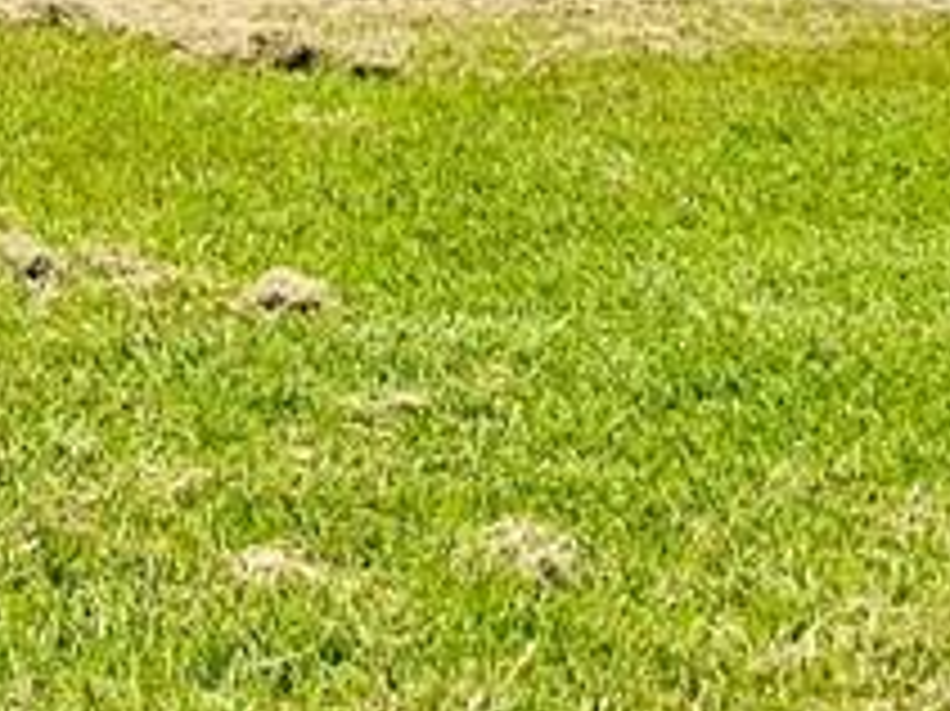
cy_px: -454
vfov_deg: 11.1
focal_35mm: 126
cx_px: 104
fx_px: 3456
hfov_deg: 15.5
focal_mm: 5.7
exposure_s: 1/6579
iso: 50
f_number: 1.5
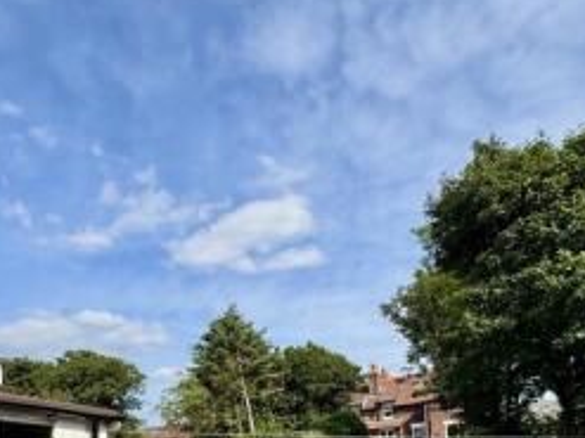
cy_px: 465
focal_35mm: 33
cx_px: 226
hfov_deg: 54.9
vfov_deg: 37.1
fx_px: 557
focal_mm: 2.22
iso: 50
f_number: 2.2
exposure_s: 1/2584
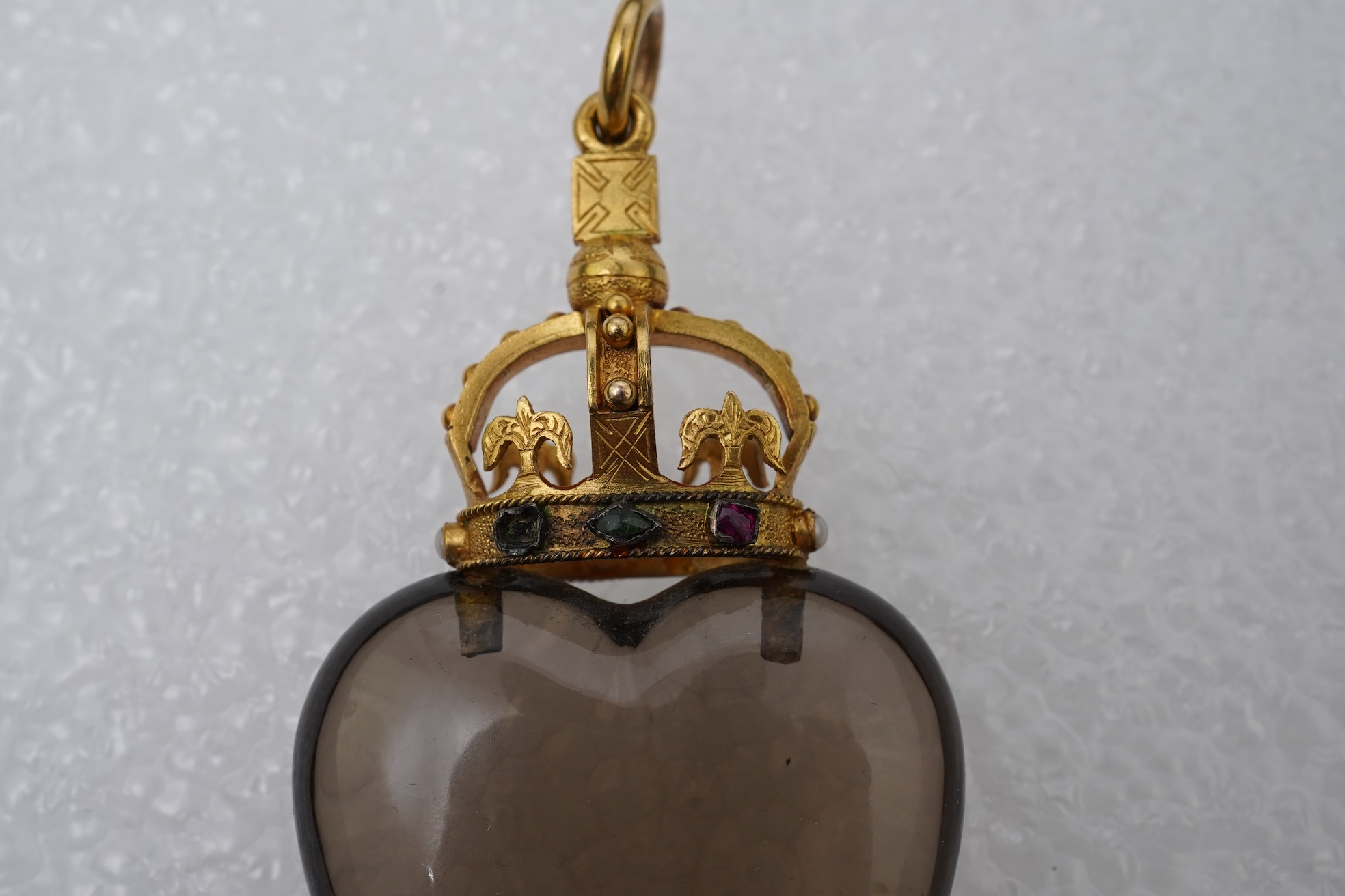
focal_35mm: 45
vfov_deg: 29.9
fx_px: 1681
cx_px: 672
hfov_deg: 43.6
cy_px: 448
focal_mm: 30
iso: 400
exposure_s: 1/100
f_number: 22
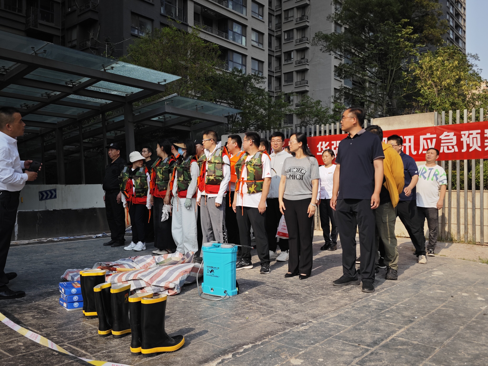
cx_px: 244
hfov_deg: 60.0
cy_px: 183
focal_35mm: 30
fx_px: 423
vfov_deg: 46.8
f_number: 1.9
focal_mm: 8.7
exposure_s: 1/1623
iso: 50
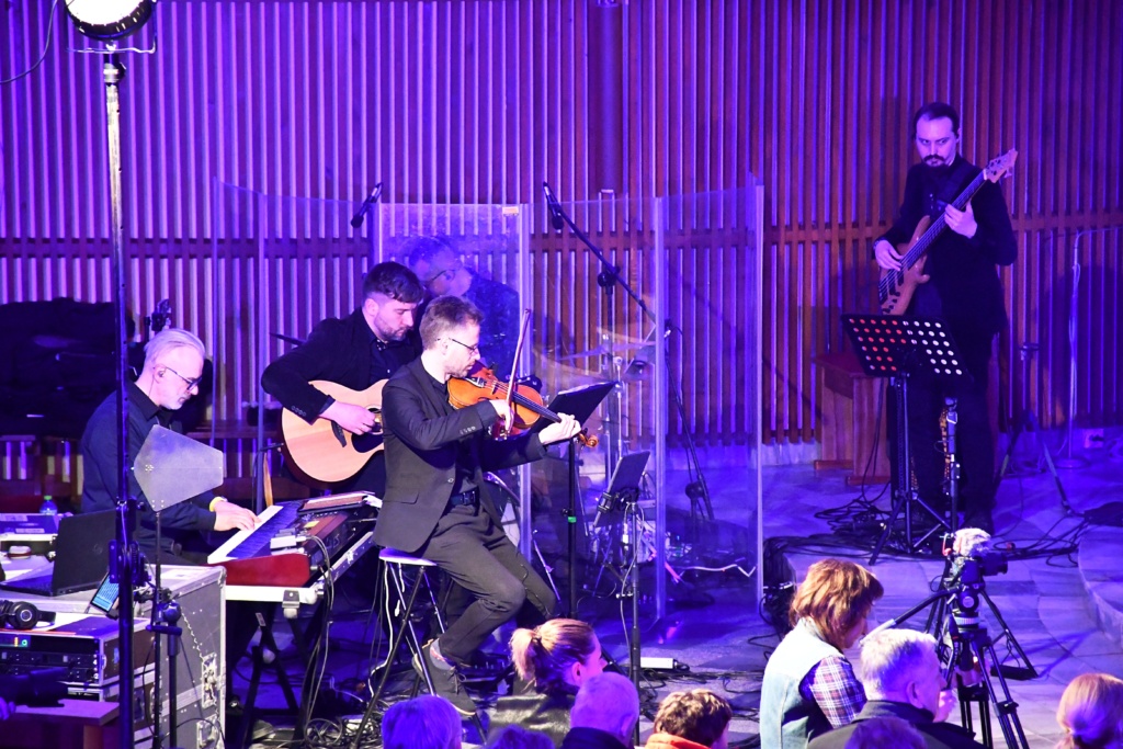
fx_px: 6551
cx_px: 562
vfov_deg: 6.5
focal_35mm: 210
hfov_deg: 9.8
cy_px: 374
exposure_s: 1/40
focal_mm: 140
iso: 12800
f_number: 5.6
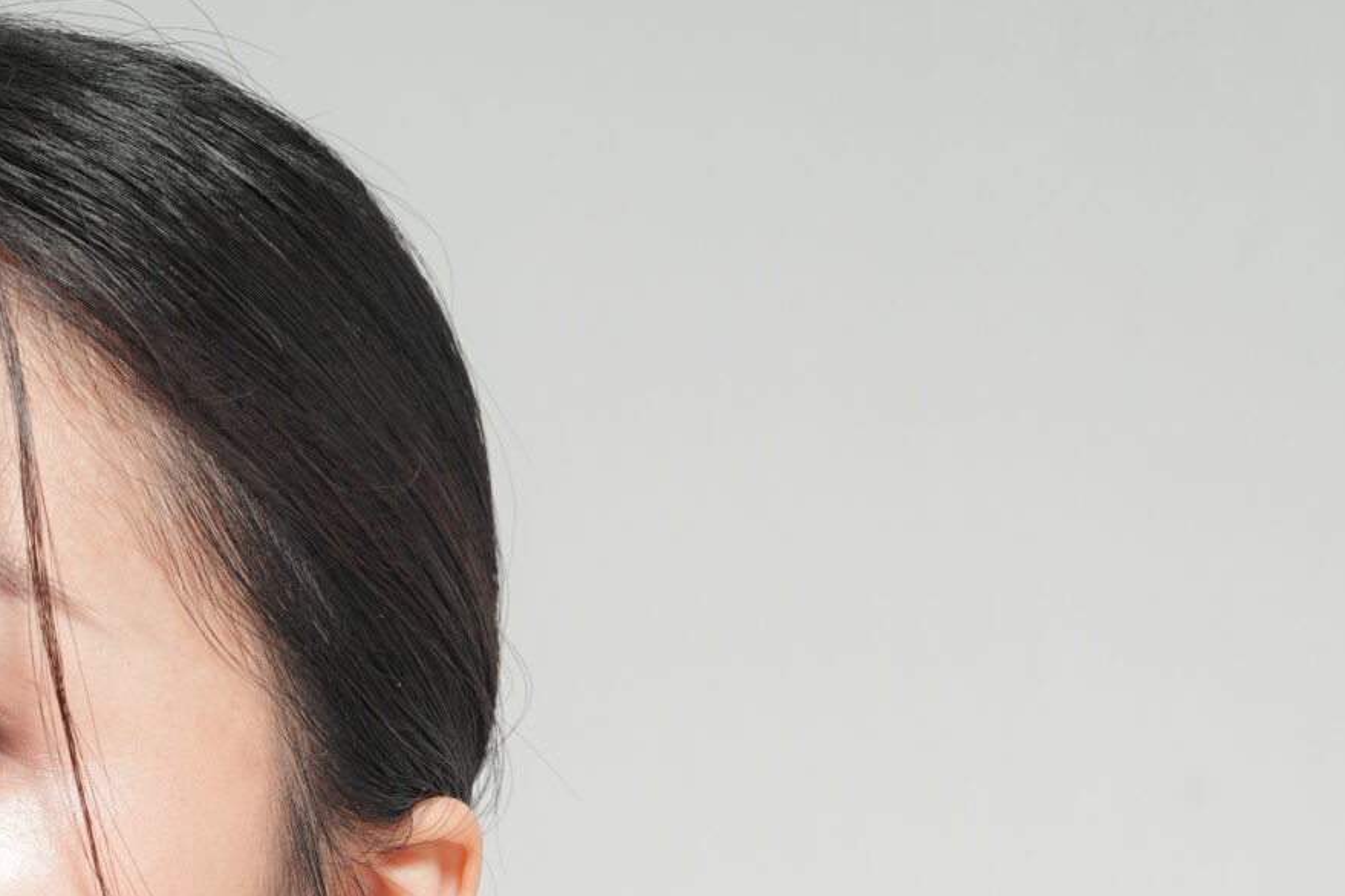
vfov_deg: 8.0
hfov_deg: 12.0
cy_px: 1054
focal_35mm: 169
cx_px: 21
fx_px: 6314
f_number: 8
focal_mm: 58
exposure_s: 1/125
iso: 160
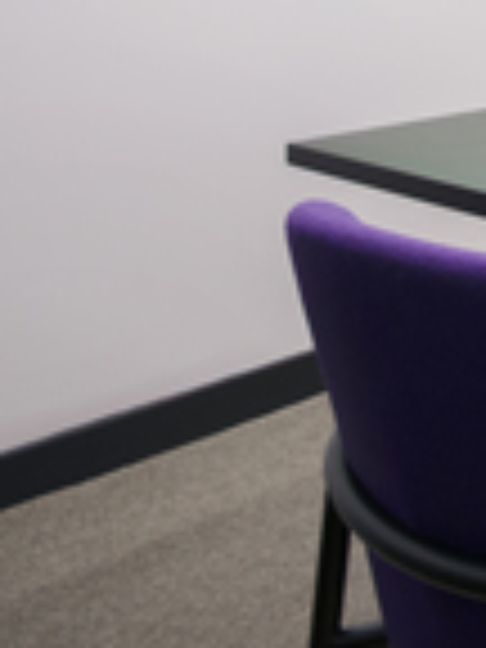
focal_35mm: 50
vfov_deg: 32.7
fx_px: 936
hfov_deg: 19.1
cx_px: 950
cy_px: -92
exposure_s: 1/6
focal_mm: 10
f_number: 8
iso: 100
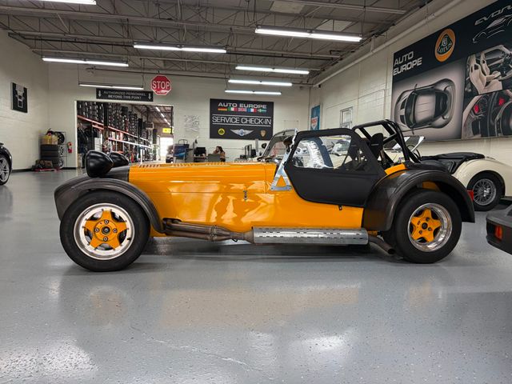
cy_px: 192
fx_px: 385
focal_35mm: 26
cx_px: 256
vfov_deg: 53.1
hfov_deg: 67.3
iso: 160
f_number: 1.6
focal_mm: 5.96
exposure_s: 1/60
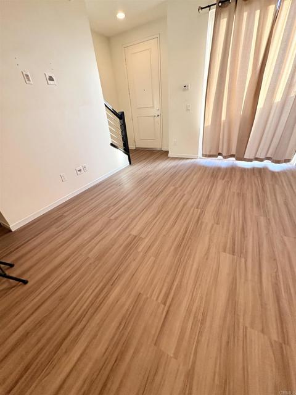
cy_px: 198
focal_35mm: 14
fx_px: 160
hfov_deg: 85.7
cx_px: 148
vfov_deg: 102.1
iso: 200
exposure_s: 1/60
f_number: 2.2
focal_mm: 2.22
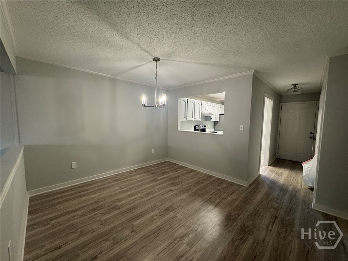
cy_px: 130
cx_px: 174
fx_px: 141
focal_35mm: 14
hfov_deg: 102.1
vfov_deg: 85.7
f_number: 2.2
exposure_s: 1/60
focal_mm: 2.22
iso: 250
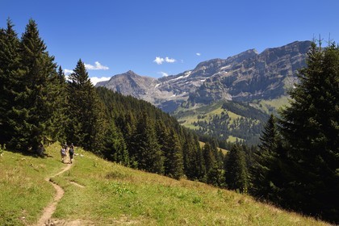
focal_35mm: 40
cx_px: 170
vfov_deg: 33.4
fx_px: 377
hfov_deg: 48.5
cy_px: 113
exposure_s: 1/320
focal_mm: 40
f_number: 10
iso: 200
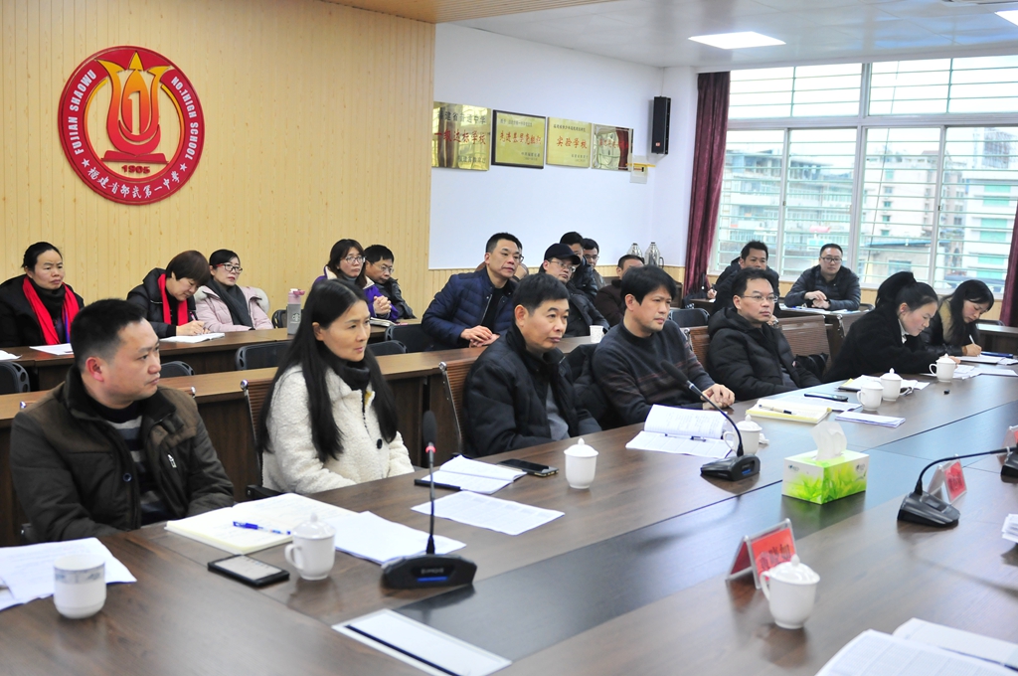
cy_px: 338
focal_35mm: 36
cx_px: 509
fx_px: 1017
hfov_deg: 53.2
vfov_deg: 36.8
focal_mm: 24
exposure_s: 1/80
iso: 800
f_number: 2.8
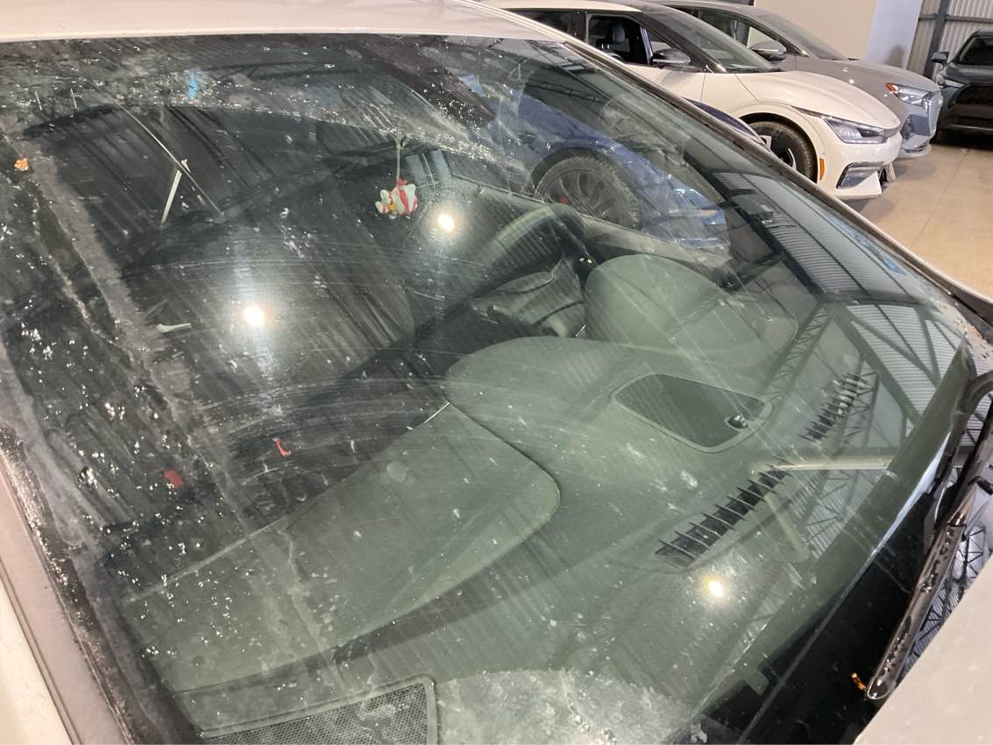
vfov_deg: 48.2
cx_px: 496
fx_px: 832
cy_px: 372
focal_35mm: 29
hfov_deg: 61.7
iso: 200
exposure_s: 1/60
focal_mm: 3
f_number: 1.8
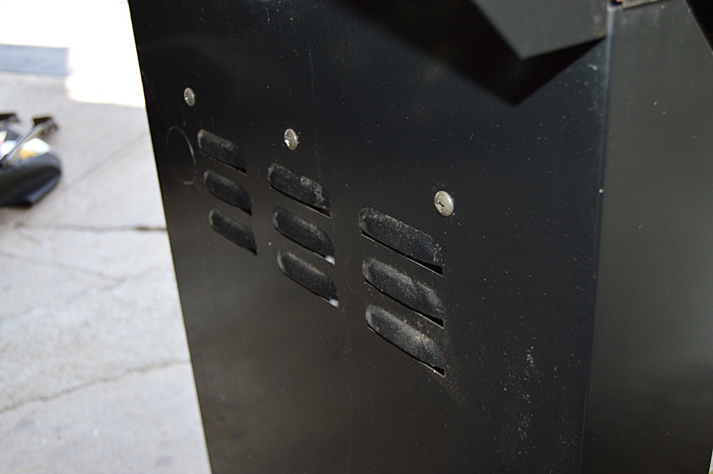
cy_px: 237
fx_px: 772
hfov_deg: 49.6
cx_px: 356
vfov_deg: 34.2
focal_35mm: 39
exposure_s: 1/125
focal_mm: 26
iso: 400
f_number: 4
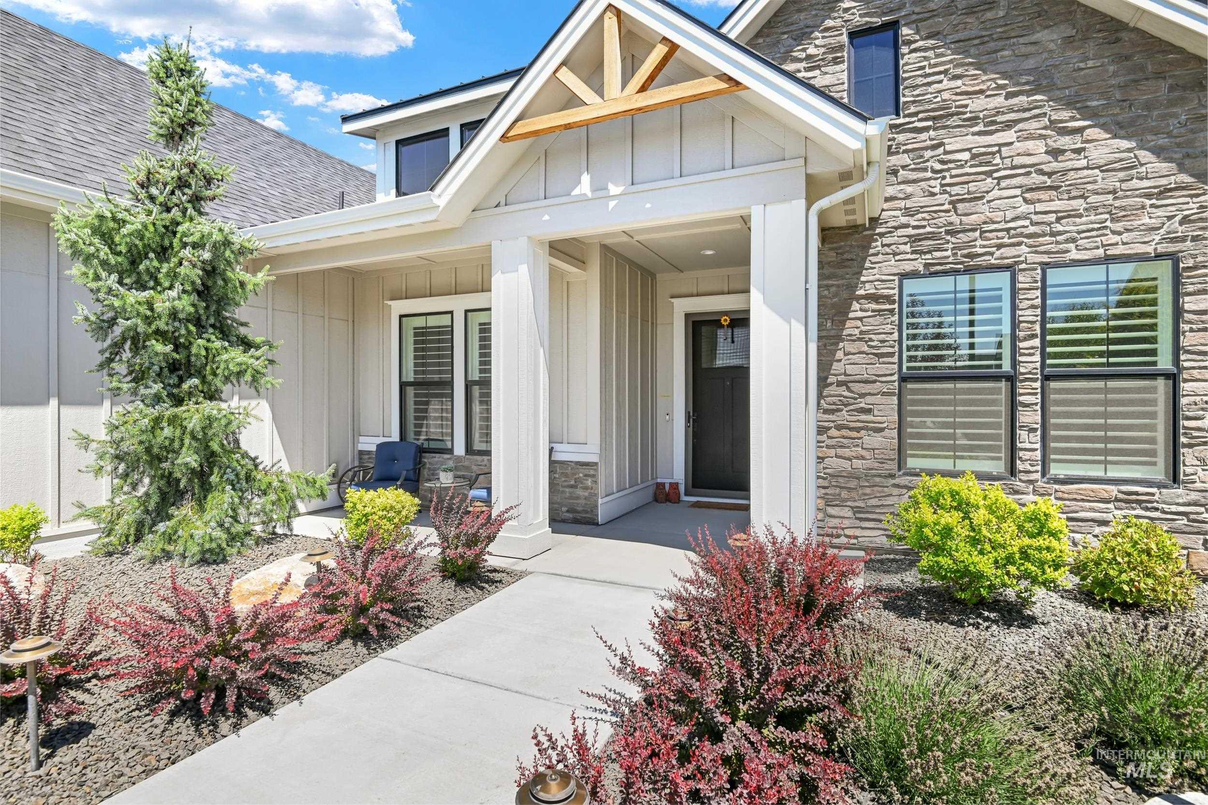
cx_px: 604
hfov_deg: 90.0
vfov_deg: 67.4
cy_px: 402
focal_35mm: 18
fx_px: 604
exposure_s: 1/160
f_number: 8
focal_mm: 18
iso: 200
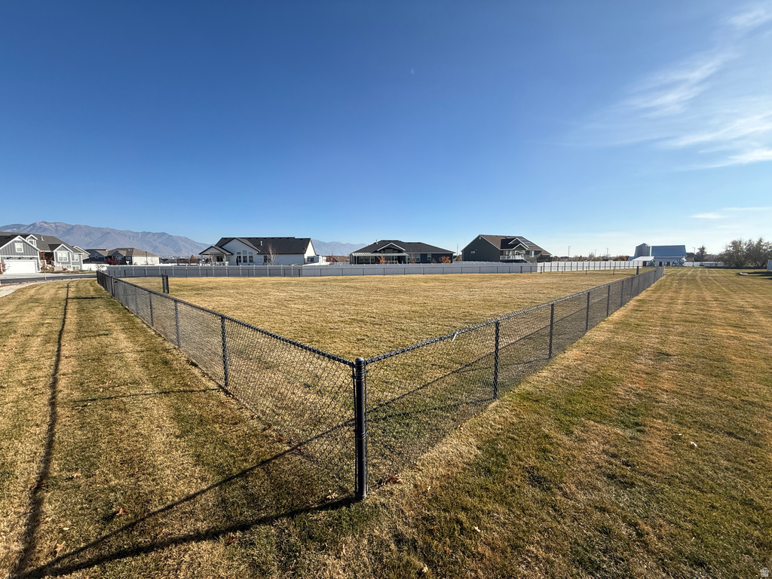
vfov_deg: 85.7
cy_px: 290
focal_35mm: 14
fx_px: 312
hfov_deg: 102.1
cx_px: 386
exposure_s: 1/2237
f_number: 2.2
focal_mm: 2.22
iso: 50
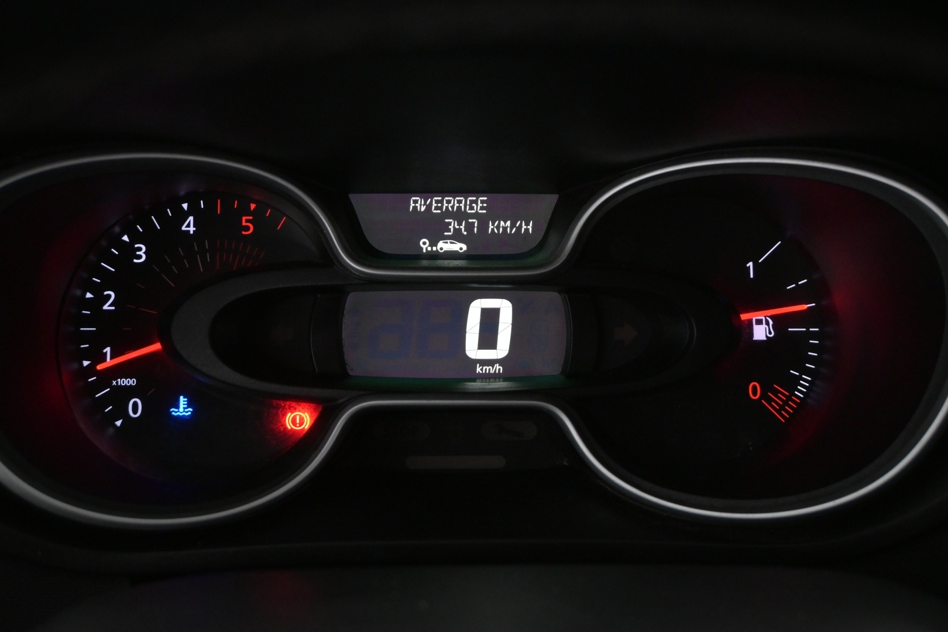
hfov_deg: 43.6
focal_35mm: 45
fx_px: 1185
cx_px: 474
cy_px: 316
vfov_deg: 29.9
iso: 2500
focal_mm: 30
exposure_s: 1/60
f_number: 4.8
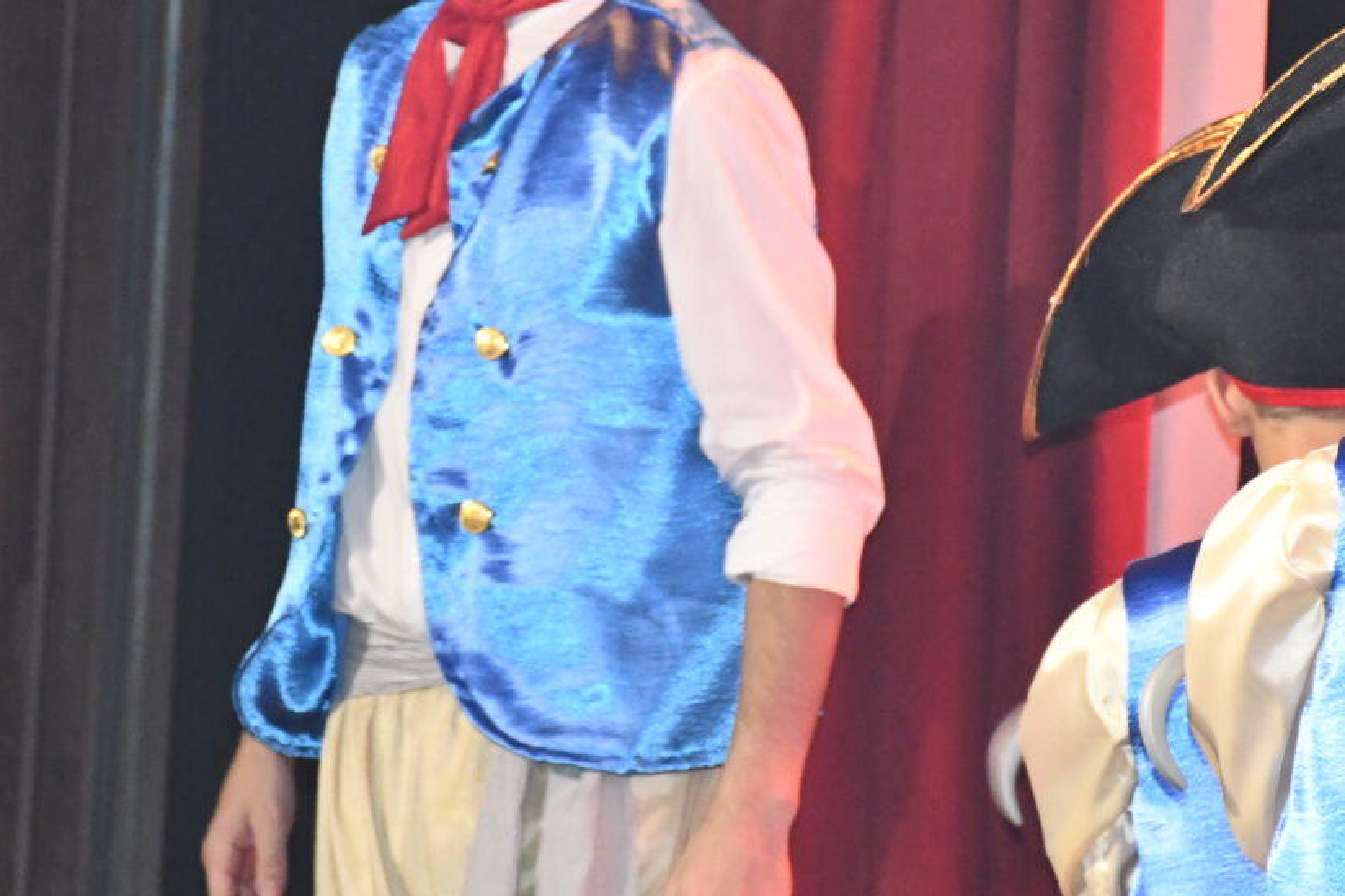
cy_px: 388
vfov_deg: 4.2
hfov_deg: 6.2
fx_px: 12363
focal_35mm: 331
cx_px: 762
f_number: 5.3
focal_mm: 95
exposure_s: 1/60
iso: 3200
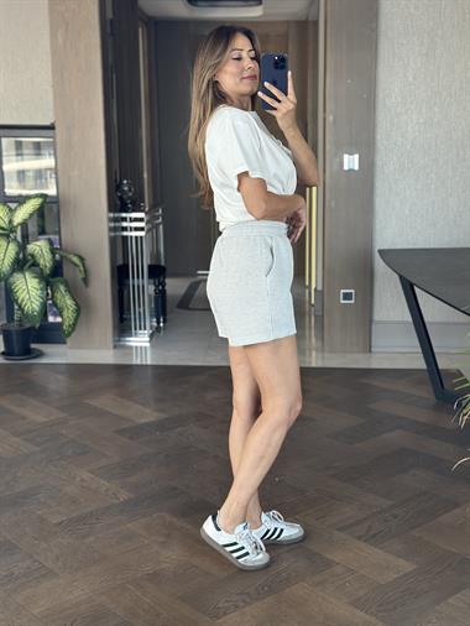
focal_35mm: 48
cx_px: 235
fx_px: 868
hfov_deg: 30.3
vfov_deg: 39.6
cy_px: 313
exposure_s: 1/86
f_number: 1.78
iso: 125
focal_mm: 6.86
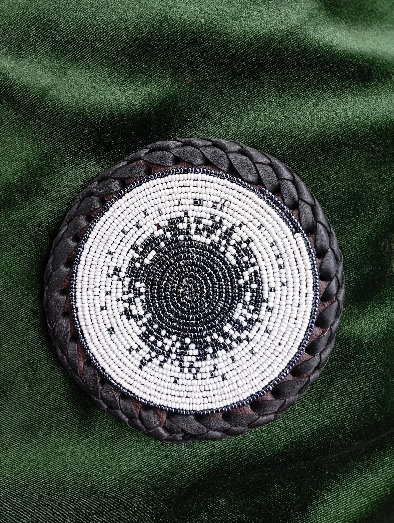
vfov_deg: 65.2
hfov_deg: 51.5
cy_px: 262
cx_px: 197
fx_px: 409
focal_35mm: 27
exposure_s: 1/100
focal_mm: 3.98
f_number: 1.8
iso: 68
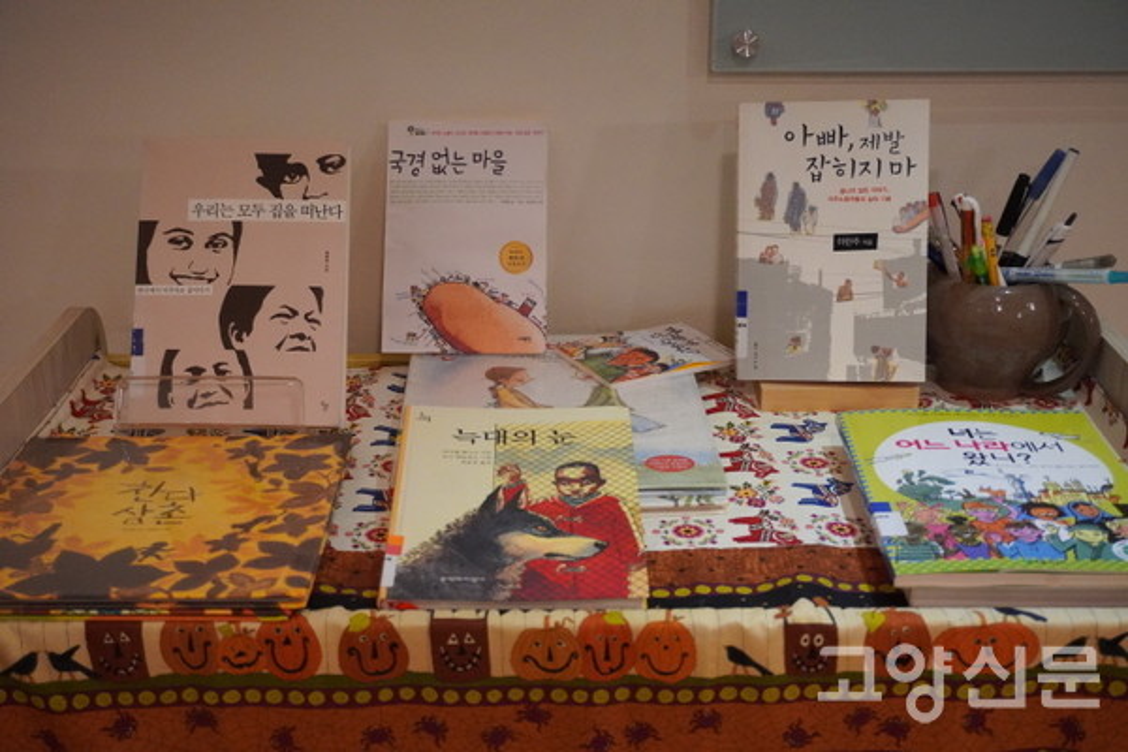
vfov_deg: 28.9
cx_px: 564
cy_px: 376
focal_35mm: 46
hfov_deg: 42.3
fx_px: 1457
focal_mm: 31
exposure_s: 1/160
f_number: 5
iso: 6400
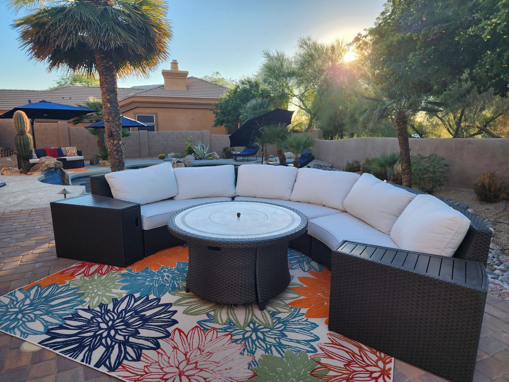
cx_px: 254
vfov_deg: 58.9
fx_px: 338
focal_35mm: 23
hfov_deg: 73.9
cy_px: 191
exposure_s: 1/190
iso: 12
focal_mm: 6.4
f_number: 1.8
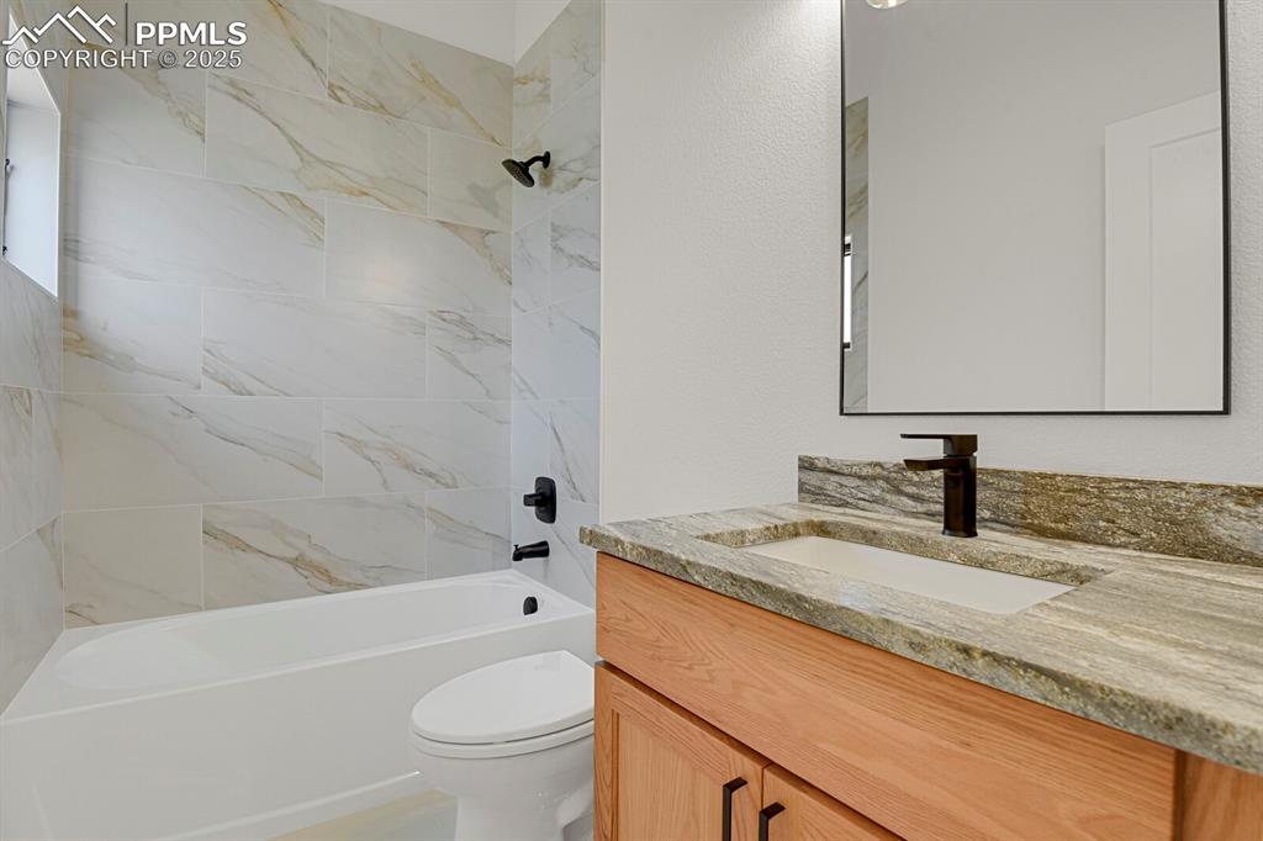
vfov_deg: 70.4
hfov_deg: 93.3
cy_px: 420
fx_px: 596
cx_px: 632
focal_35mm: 17
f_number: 8
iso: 250
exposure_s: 1.3
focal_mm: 17
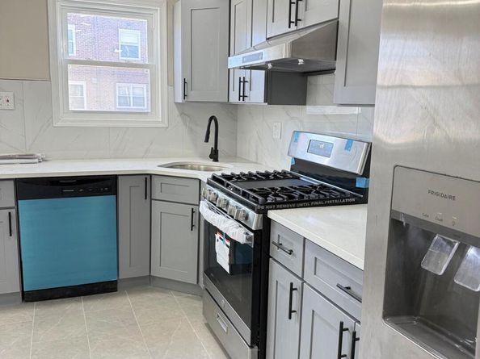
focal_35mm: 24
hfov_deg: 71.6
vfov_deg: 56.8
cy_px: 180
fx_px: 333
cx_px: 240
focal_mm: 6.76
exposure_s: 1/120
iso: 250
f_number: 1.78
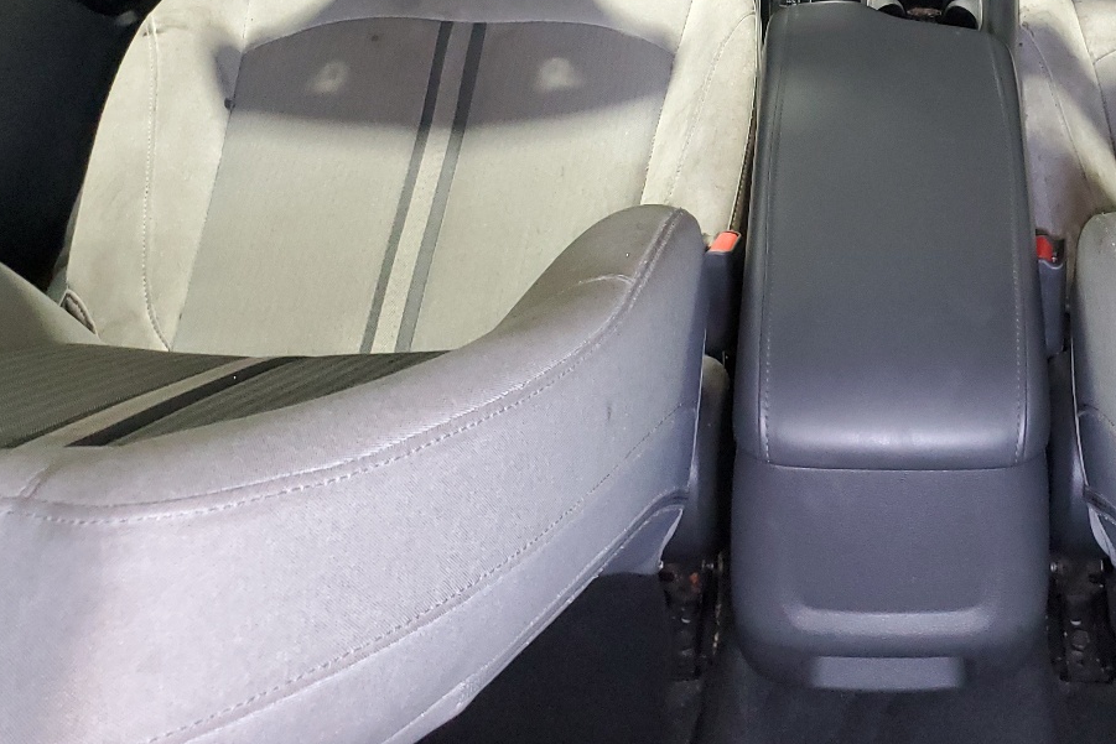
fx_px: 1488
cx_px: 900
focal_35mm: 48
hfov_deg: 39.4
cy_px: 51
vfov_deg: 26.9
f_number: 1.5
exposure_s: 1/60.2
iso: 340
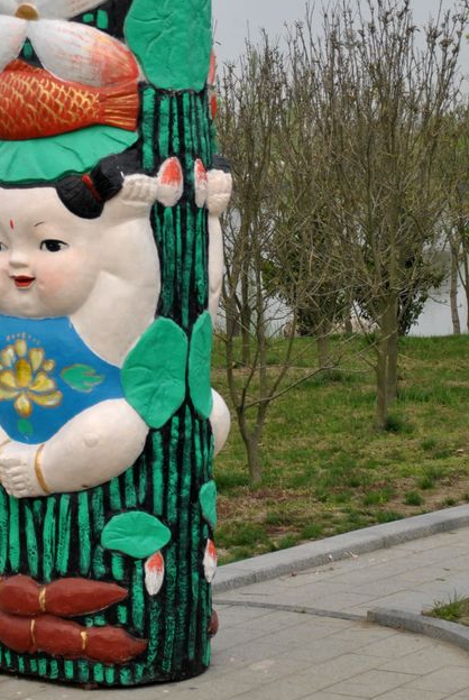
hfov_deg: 11.1
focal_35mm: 123
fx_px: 2395
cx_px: 96
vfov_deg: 16.5
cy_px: 172
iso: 200
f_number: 5.3
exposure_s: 1/800
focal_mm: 40
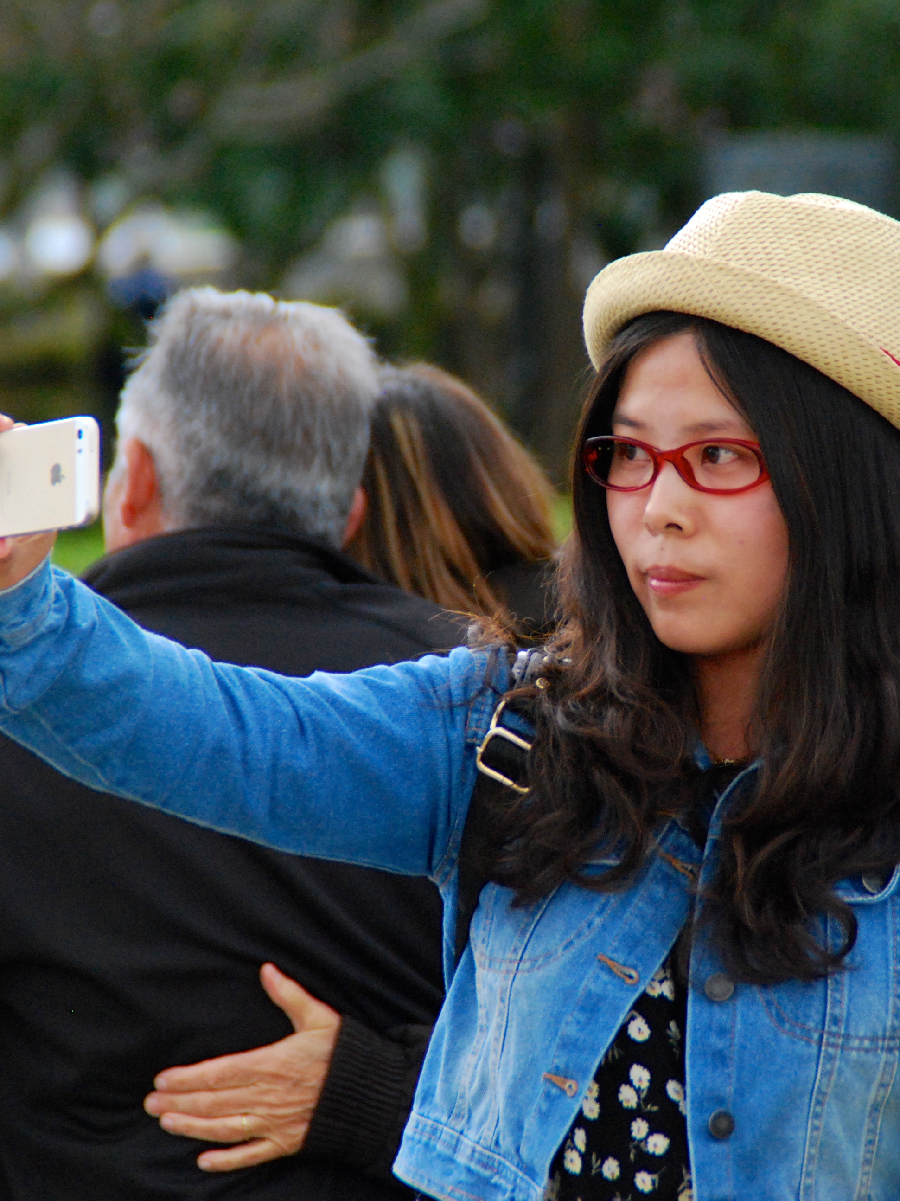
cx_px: 606
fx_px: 14979
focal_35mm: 432
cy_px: 600
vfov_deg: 4.6
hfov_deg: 3.4
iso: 1100
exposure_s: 1/500
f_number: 6.3
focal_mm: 200
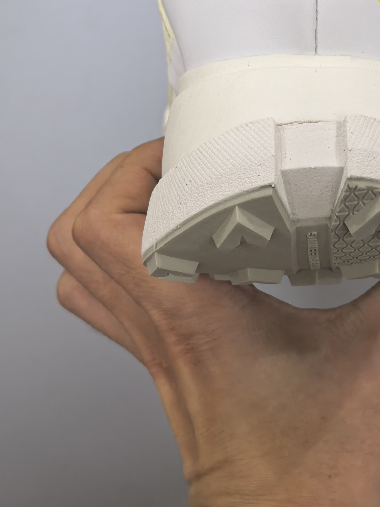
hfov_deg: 15.1
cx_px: 307
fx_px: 1420
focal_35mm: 97
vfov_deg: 19.8
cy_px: 49
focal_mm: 5.75
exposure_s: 1/50
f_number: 2
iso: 200
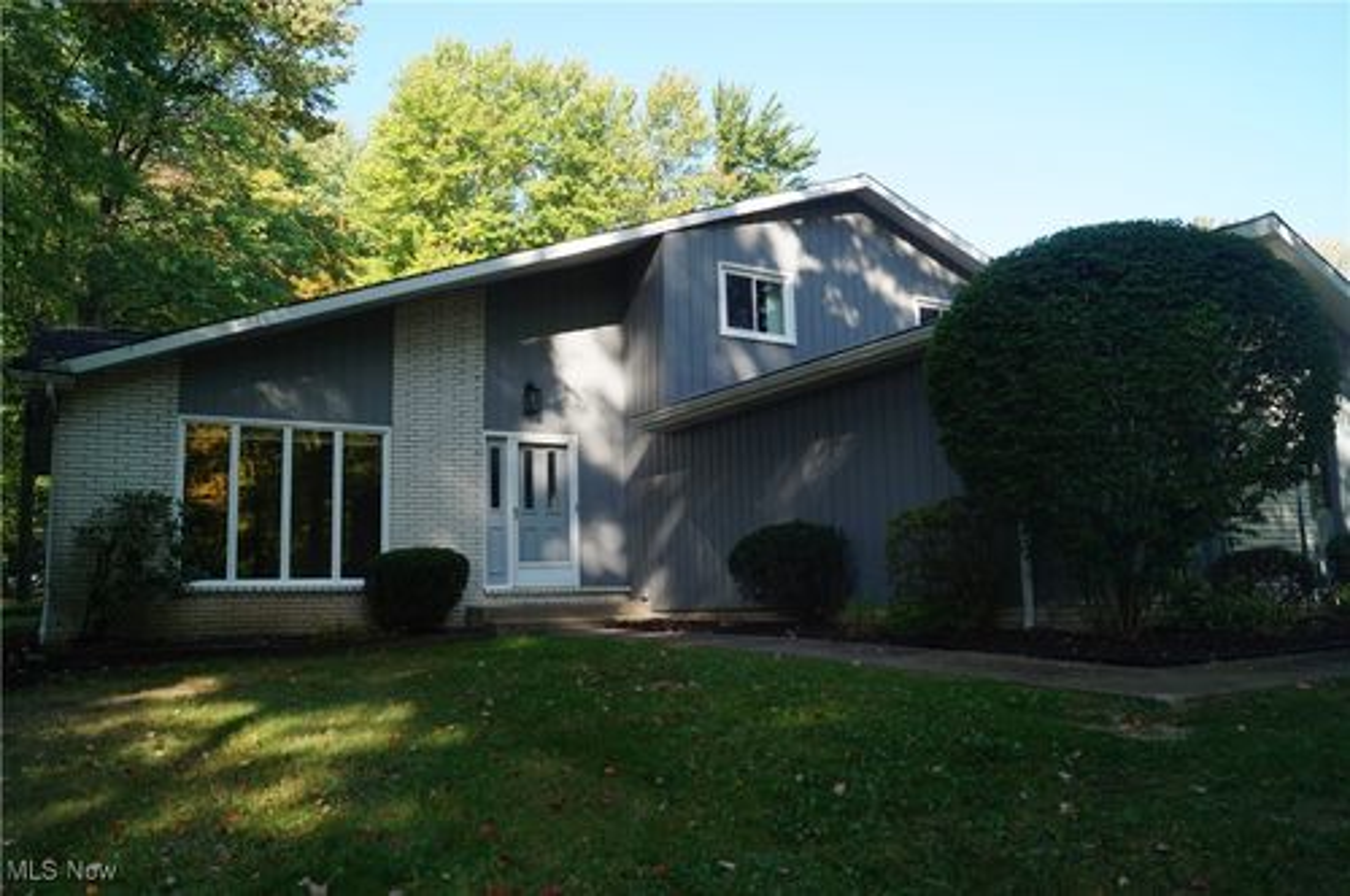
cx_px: 675
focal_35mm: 27
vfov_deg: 47.8
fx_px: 1011
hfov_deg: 67.4
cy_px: 448
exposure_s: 1/100
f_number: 5.6
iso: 100
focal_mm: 18
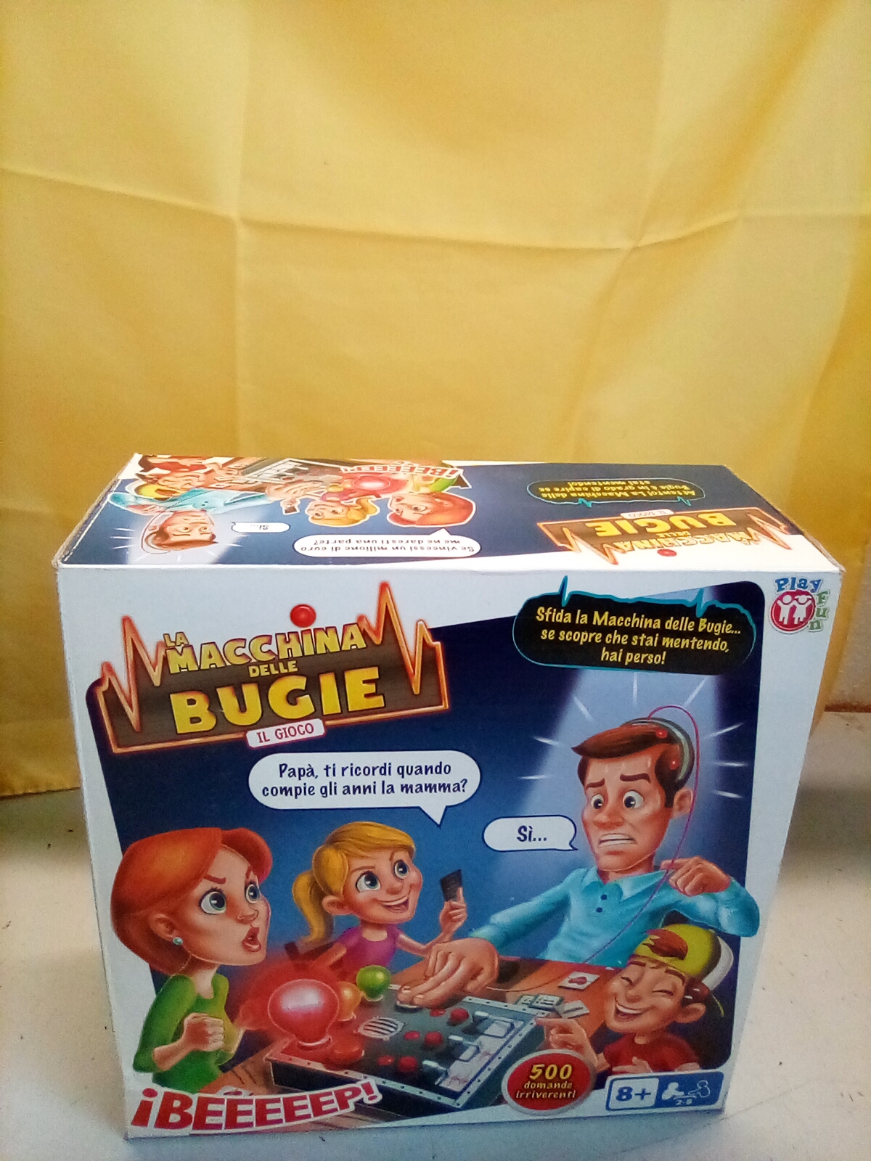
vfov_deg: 63.4
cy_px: 580
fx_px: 939
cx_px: 436
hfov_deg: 49.7
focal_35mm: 28
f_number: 2.2
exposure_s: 1/25
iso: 149
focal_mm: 2.27
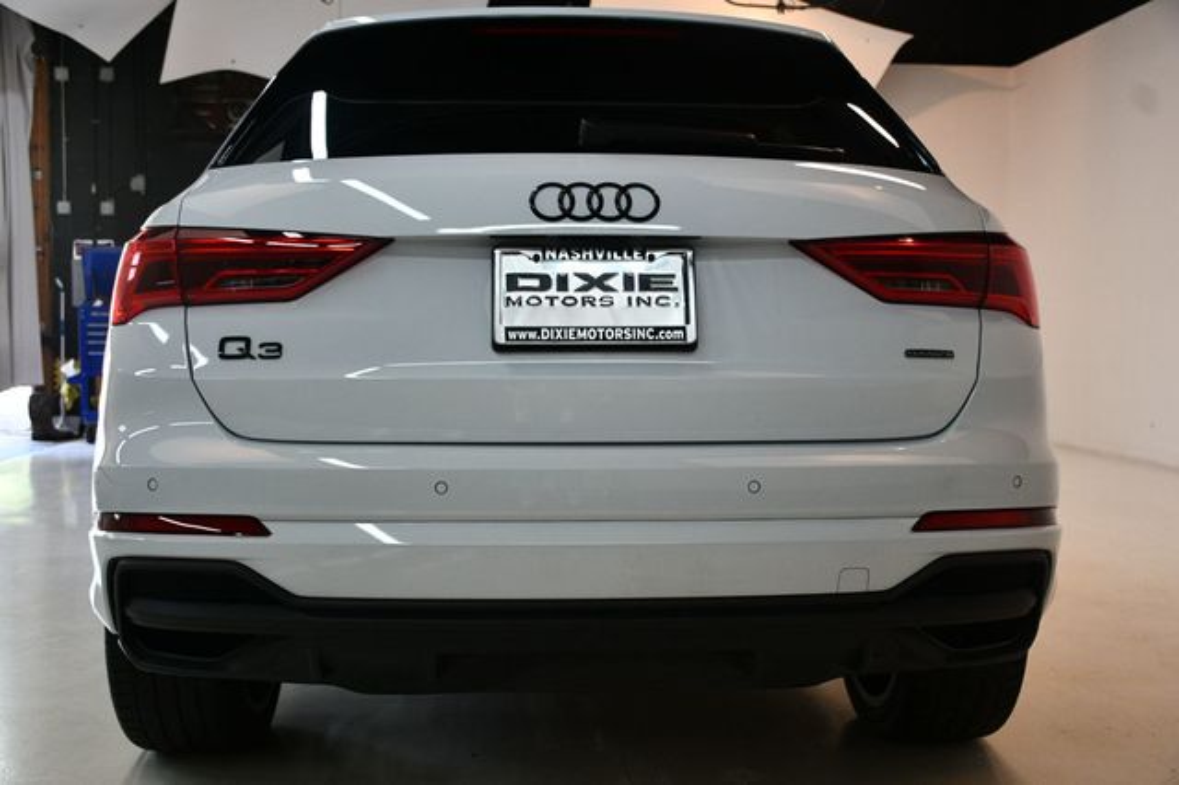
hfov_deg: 49.6
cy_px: 392
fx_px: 1277
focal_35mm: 39
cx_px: 590
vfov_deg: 34.2
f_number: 3.8
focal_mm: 26
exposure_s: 1/160
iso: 800
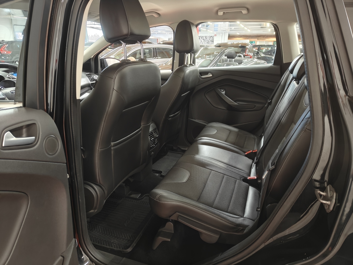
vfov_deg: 56.8
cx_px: 176
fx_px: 245
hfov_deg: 71.6
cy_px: 132
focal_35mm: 24
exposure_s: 1/30
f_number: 1.8
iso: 200
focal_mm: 5.59
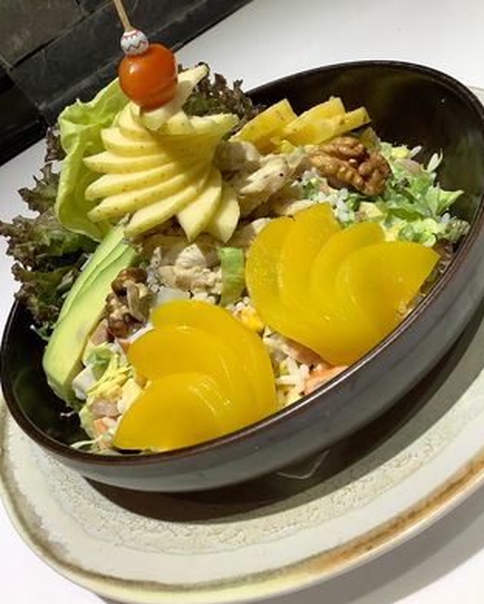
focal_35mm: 33
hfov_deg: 44.6
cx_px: 246
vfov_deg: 54.2
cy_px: 280
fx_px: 591
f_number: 2.4
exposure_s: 1/100
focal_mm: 3.3
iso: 80
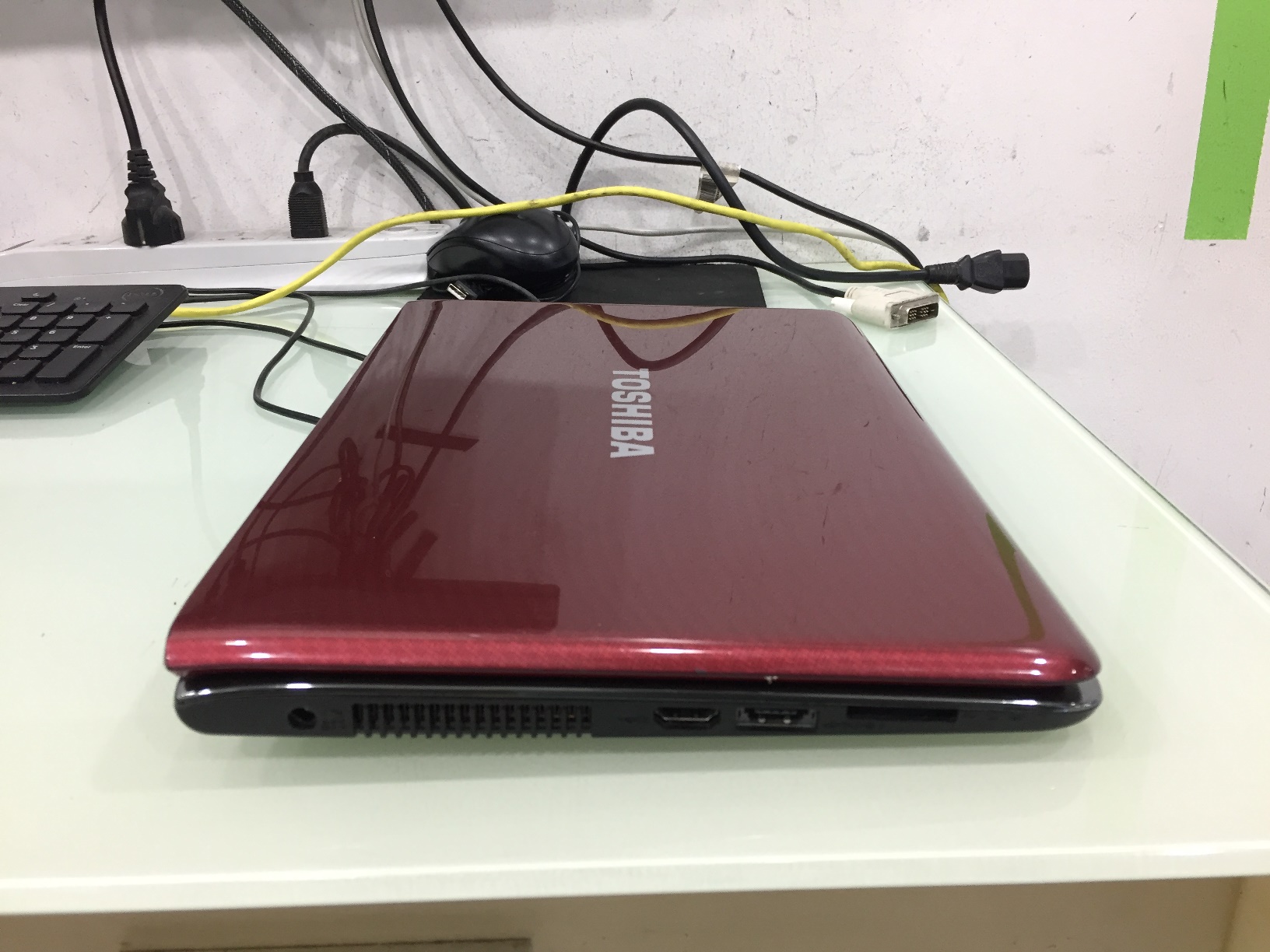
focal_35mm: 29
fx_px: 1064
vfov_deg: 48.2
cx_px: 635
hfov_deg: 61.7
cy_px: 476
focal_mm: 4.15
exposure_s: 1/33
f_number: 2.2
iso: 125
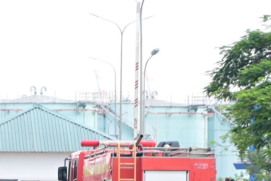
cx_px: 5
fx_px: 3397
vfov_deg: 3.0
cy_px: 250
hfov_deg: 4.6
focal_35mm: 451
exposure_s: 1/200
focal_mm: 105
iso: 200
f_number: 5.6
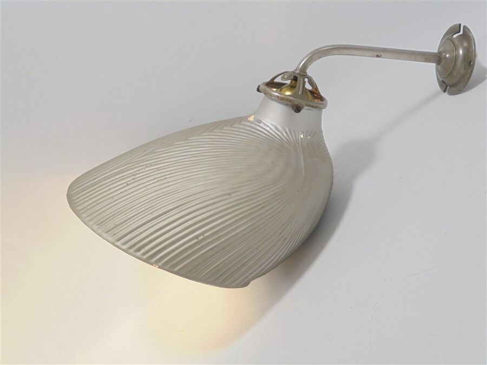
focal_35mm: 49
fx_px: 689
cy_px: 182
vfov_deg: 29.7
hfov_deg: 38.9
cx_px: 244
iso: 100
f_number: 4.8
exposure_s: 1/50
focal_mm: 8.9
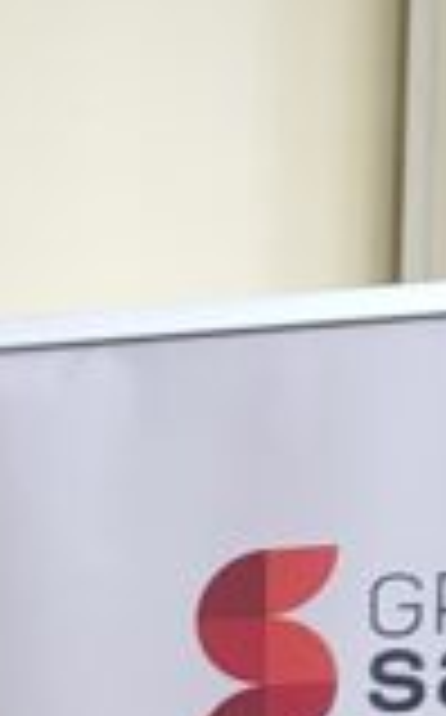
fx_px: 3471
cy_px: 1427
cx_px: -1122
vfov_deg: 10.8
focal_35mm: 178
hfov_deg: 6.4
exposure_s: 1/50
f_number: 1.8
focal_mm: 5.4
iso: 800
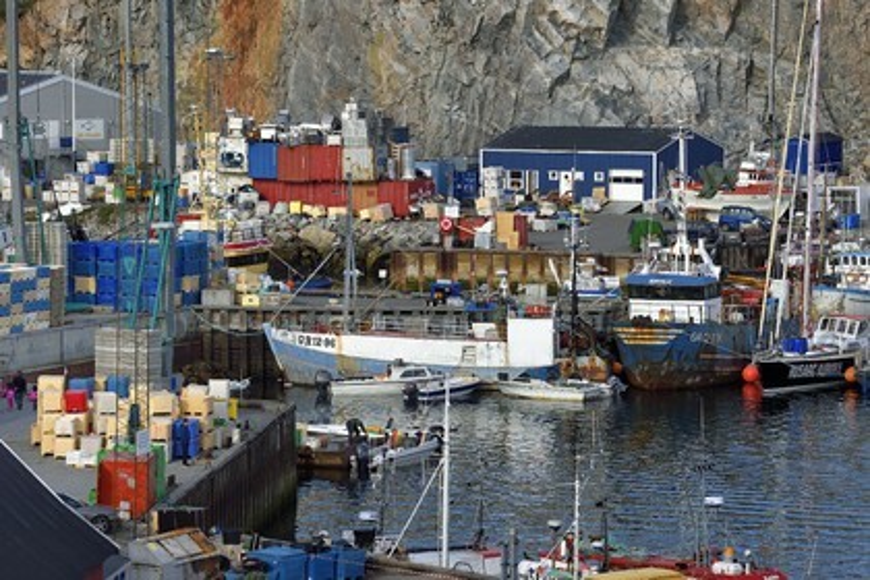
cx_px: 435
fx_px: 3987
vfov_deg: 8.3
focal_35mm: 165
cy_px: 290
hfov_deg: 12.5
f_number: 9
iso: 200
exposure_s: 1/320
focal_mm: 165
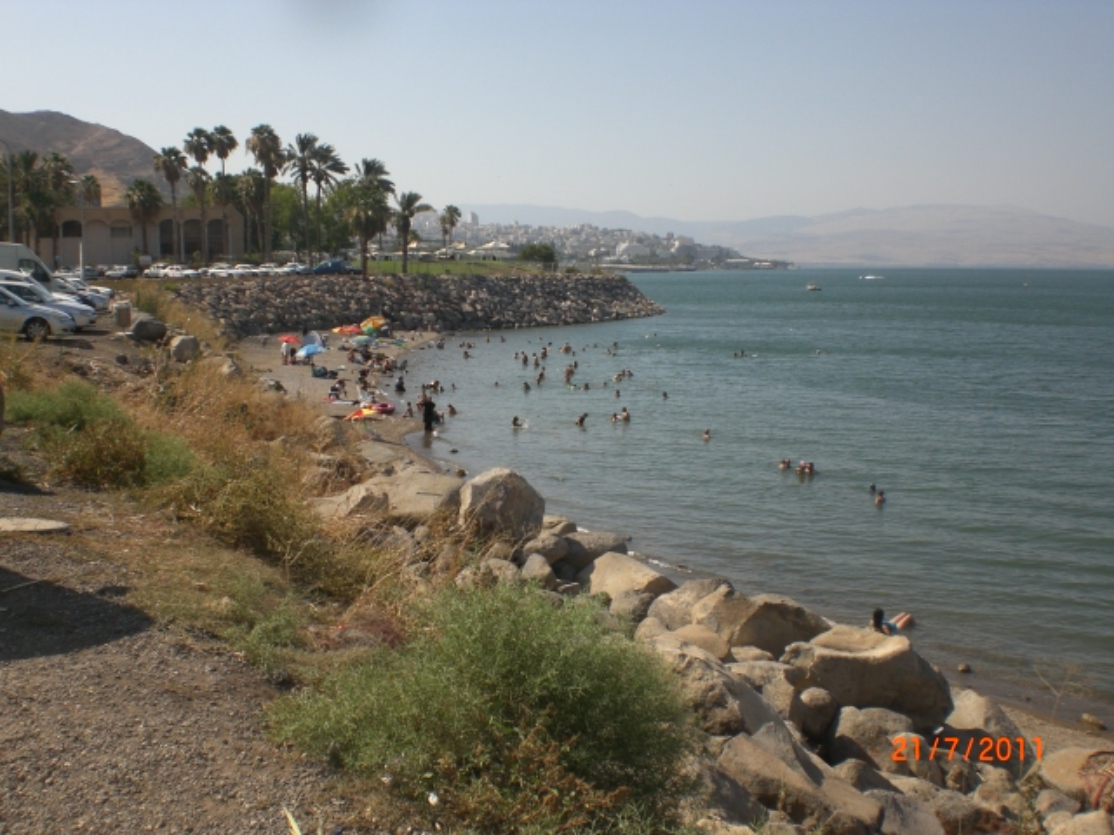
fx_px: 1223
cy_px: 418
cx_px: 557
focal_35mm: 38
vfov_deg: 37.7
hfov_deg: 49.0
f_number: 4.4
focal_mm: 6.3
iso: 50
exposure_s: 1/640
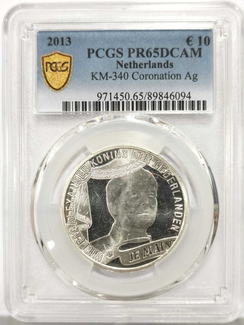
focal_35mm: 54
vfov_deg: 35.5
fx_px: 508
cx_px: 122
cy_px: 162
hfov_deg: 27.0
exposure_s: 1/100
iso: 160
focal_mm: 5.56
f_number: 16
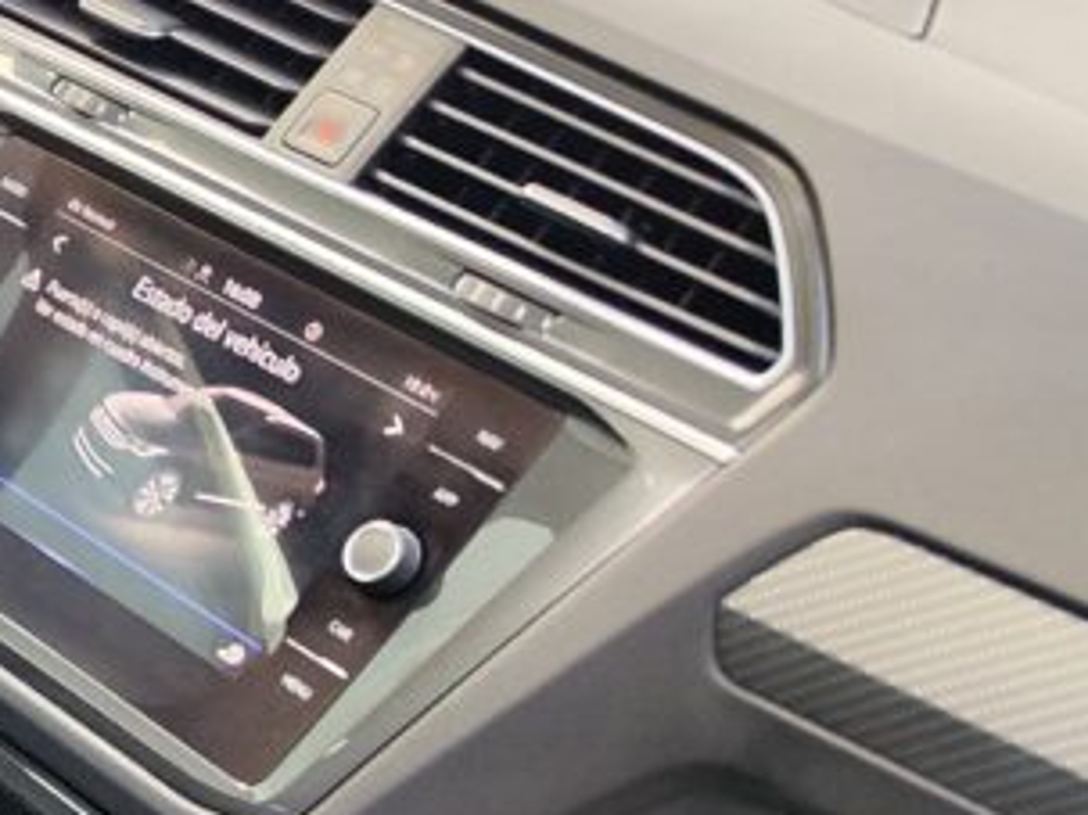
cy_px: 750
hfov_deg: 17.0
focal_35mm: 91
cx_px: -973
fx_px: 2859
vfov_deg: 16.0
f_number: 1.69
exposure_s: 1/100
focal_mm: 7.01
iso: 146
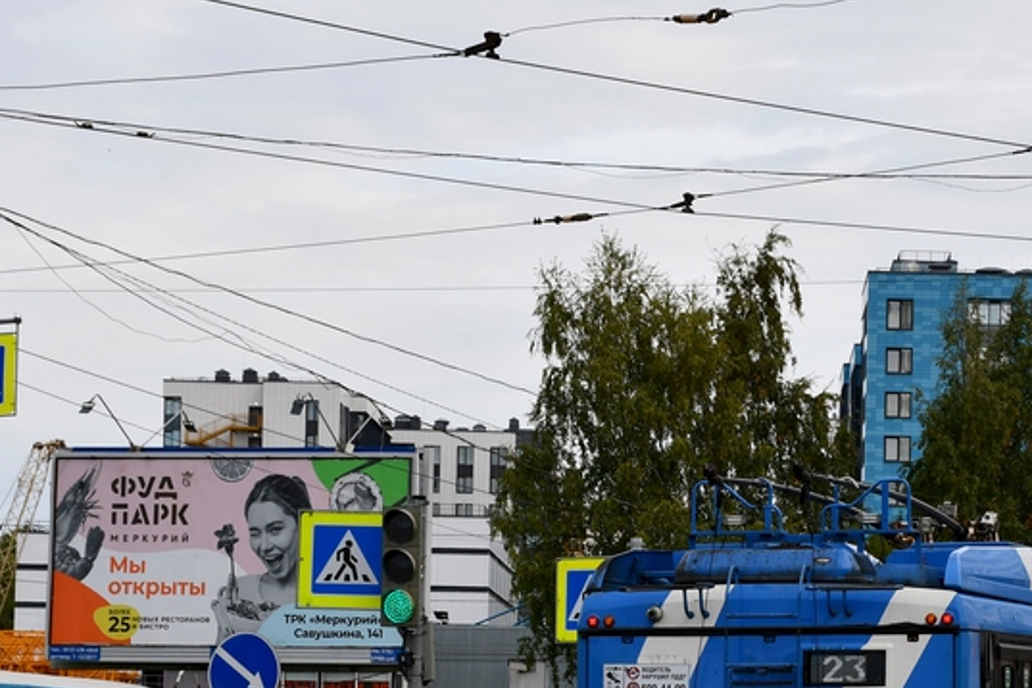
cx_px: 922
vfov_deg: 9.6
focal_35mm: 143
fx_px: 4099
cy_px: 560
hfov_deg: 14.2
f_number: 10
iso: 200
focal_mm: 50
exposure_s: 1/400
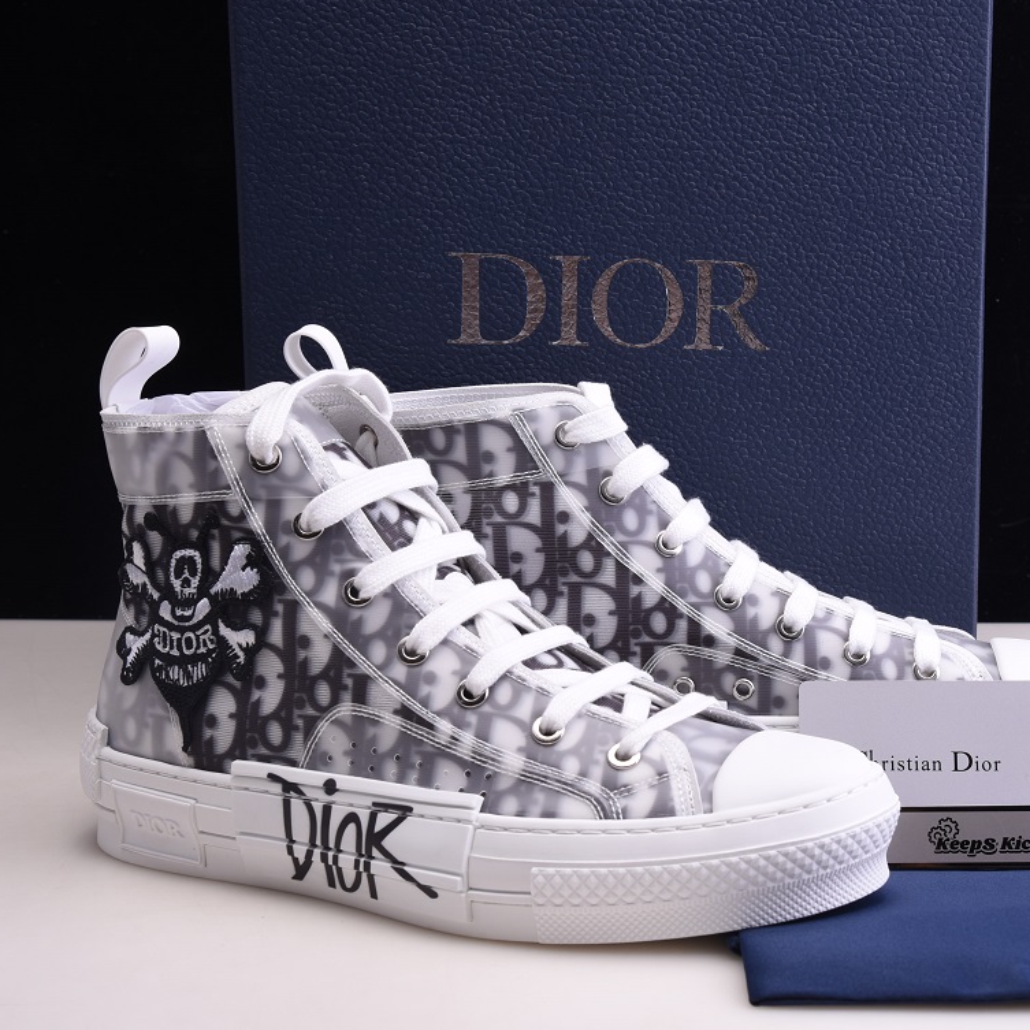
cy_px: 512
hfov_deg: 26.2
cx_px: 761
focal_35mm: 65
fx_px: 2188
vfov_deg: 26.5
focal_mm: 48
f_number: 11
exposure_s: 1/125
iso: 100
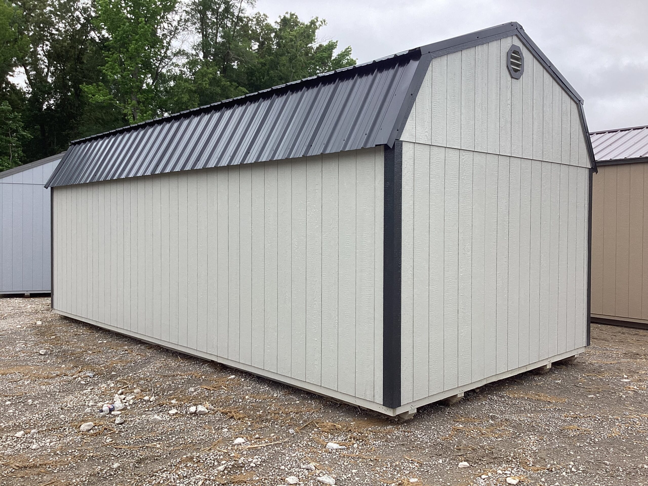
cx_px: 324
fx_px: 580
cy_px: 243
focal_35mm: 31
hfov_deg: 58.4
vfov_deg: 45.4
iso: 25
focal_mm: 3.3
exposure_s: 1/212
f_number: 2.4
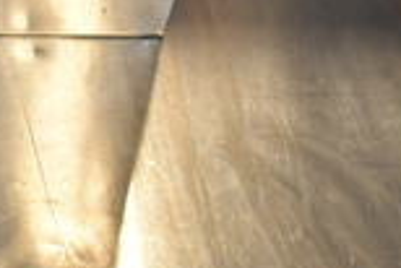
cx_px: -224
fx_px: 1193
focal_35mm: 107
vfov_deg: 11.9
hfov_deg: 17.0
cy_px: -203
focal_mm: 18
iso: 160
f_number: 3.5
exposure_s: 1/30
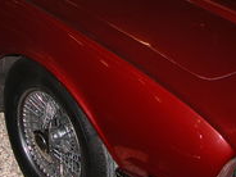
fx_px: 518
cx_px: 77
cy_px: -3
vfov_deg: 18.8
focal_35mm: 76
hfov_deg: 25.5
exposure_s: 1/60
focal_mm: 8.9
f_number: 2.8
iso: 100
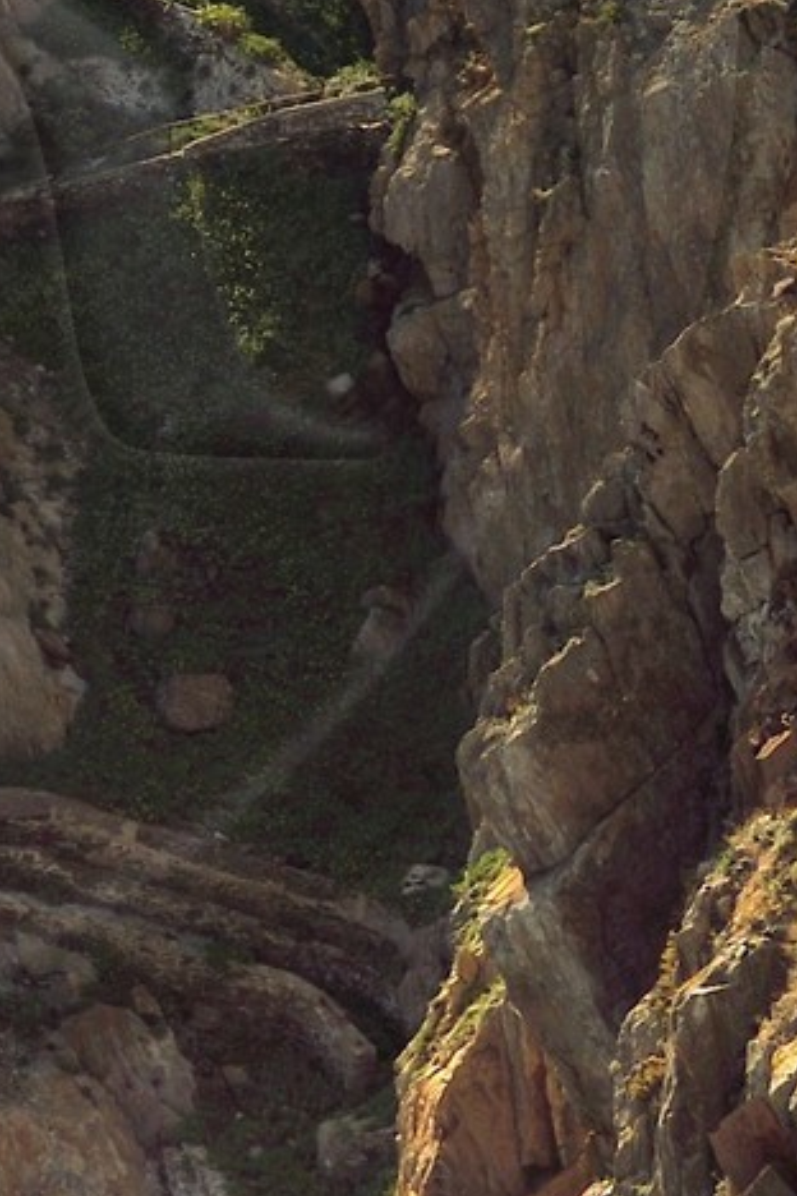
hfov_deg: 3.4
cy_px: -9
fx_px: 13316
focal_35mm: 401
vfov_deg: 5.1
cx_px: -450
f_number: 14
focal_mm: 78
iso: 200
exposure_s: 1/200
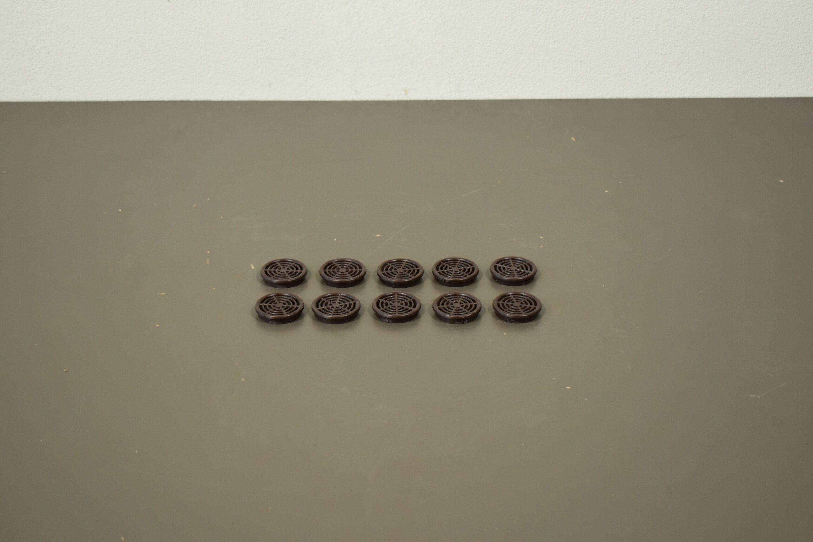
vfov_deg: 22.6
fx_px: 1355
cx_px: 406
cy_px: 271
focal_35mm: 60
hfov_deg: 33.4
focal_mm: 40
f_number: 4.8
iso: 800
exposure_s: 1/160
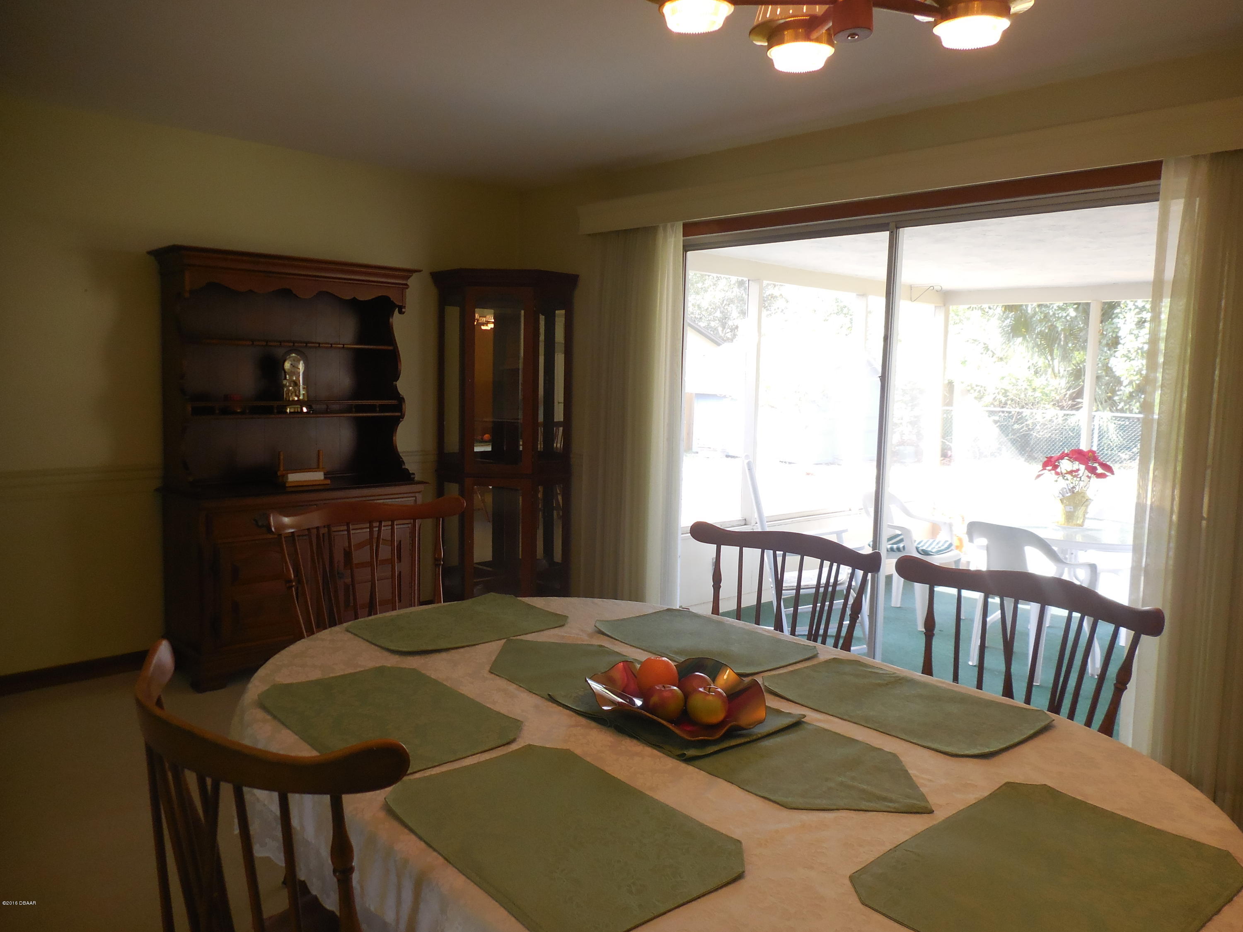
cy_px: 466
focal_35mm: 25
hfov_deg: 69.4
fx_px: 898
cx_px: 622
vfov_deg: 54.9
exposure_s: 1/30
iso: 200
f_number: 3.7
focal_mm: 4.5
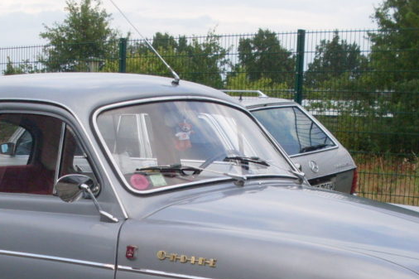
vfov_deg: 16.6
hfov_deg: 25.3
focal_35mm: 80
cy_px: 297
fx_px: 931
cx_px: 179
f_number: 2.8
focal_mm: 6.3
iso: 80
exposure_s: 1/250
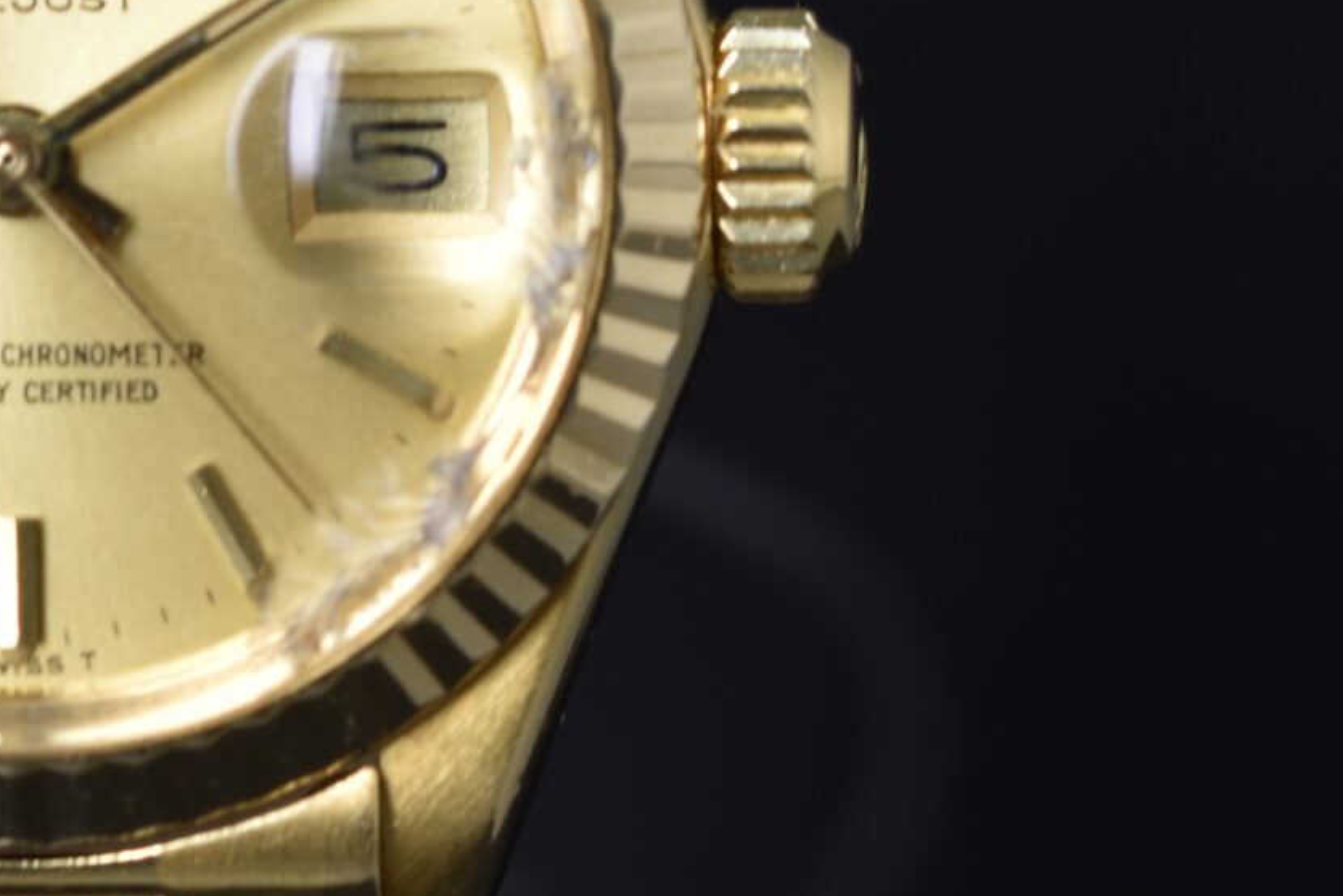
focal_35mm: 414
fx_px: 15446
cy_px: 102
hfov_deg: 5.0
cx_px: -243
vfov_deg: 3.3
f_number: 8
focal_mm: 90
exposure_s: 1/25
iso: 100
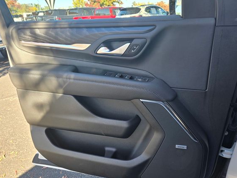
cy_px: 98
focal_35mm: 26
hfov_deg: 67.3
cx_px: 122
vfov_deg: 53.0
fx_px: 178
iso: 32
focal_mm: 5.4
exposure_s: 1/180
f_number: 1.8
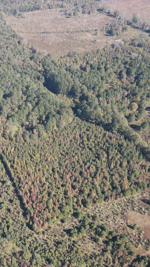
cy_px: 134
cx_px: 31
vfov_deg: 56.6
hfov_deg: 32.8
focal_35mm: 35
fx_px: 247
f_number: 2.8
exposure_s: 1/180
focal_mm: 4.5
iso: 100
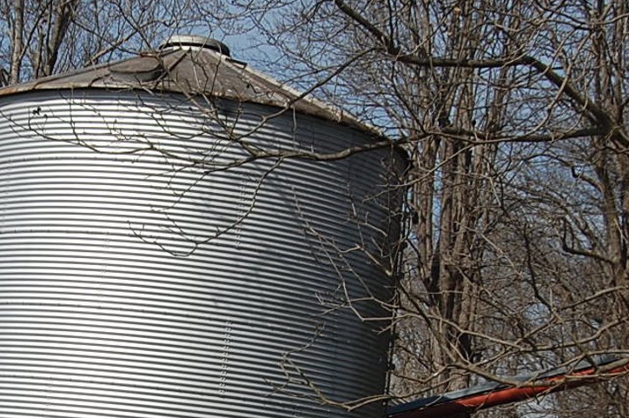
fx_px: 1606
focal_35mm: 92
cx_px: 132
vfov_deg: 14.6
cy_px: 404
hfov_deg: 21.9
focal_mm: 26
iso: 200
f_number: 10
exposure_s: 1/400
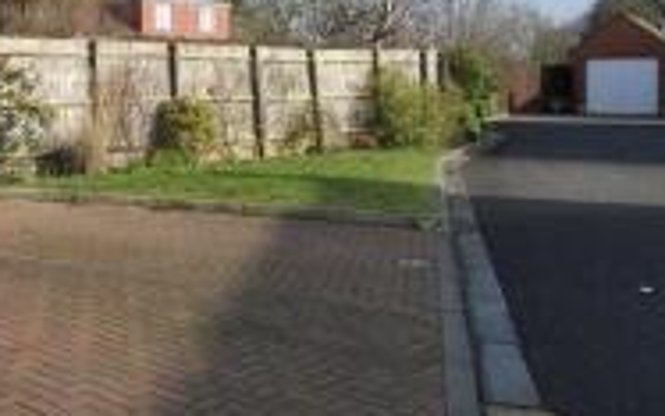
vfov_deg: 29.1
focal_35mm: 43
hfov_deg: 42.8
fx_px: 780
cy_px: 69
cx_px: 84
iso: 20
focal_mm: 2.2
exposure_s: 1/703
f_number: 1.9
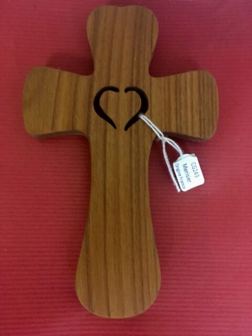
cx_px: 126
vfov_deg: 61.7
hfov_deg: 48.2
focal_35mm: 29
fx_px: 281
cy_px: 168
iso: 640
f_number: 2.2
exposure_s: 1/17
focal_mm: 4.15
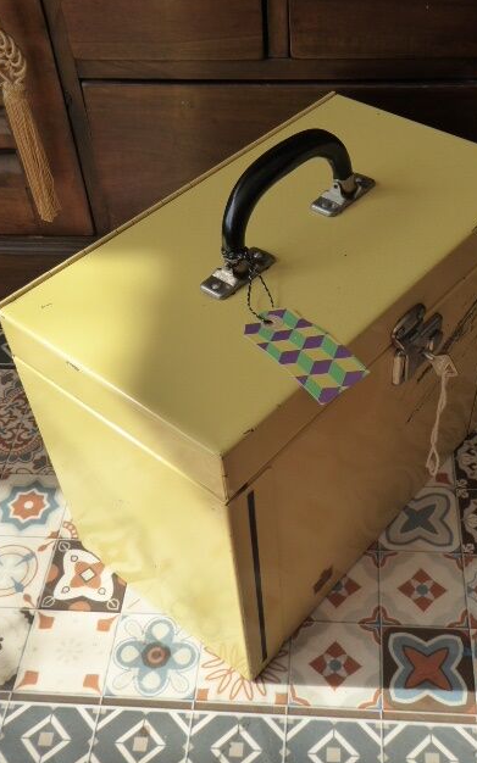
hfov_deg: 32.7
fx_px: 812
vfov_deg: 50.4
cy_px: 383
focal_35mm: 39
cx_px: 278
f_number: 3.7
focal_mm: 6.3
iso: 200
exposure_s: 1/250
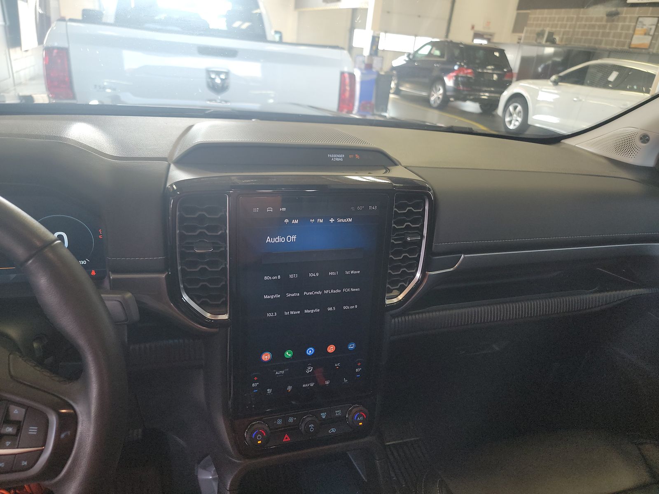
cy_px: 247
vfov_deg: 56.8
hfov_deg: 71.6
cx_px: 330
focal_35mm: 24
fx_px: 457
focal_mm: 6.7
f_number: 1.8
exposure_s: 1/59
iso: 187
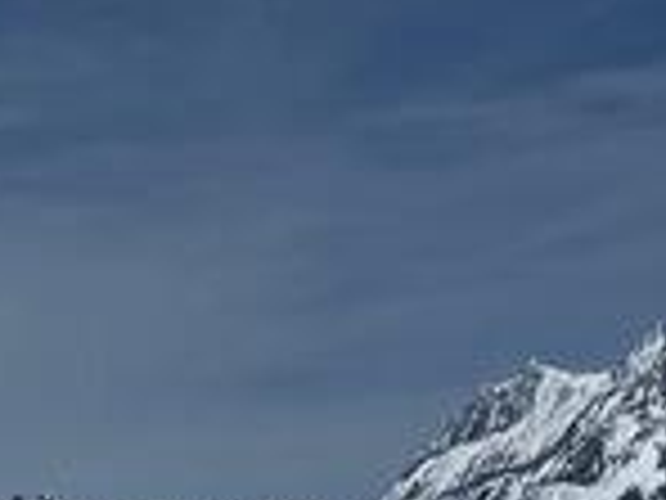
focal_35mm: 167
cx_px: 342
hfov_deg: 11.8
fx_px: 3213
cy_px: 1552
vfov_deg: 7.6
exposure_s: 1/32258
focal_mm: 6.76
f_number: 1.78
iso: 64
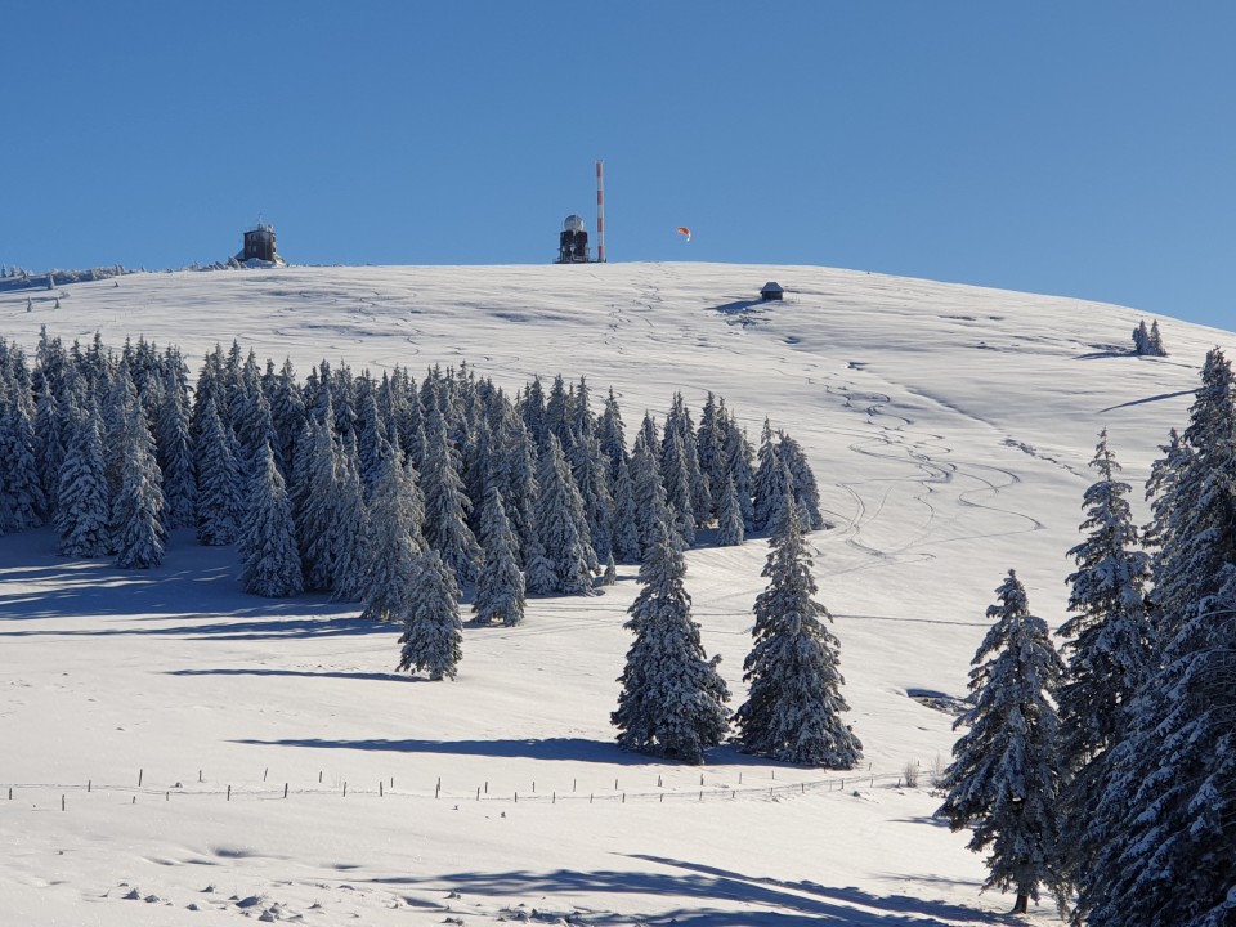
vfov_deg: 28.0
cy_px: 464
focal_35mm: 52
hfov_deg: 36.8
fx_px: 1857
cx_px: 618
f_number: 2.4
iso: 100
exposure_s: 1/1969
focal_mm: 6
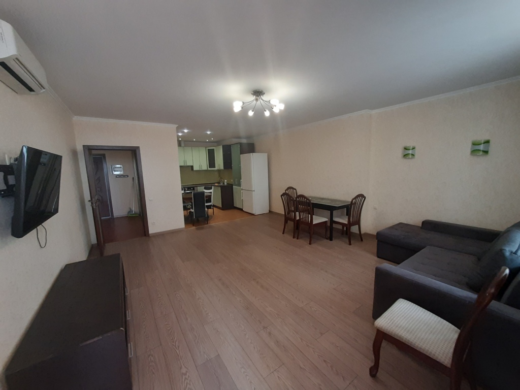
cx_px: 260
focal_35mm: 13
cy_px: 195
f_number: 2.2
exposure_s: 1/50
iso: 125
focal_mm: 1.42
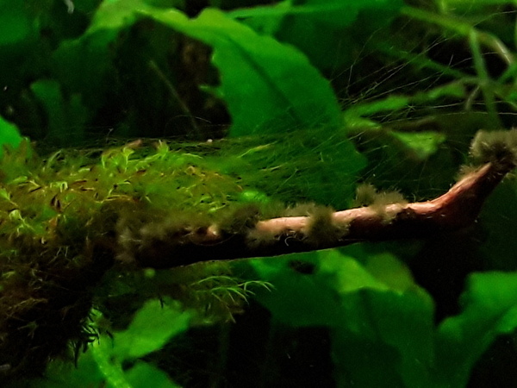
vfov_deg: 51.4
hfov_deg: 65.3
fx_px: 403
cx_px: 258
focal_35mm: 27
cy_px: 194
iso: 200
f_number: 1.9
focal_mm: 2.91
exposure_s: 1/100
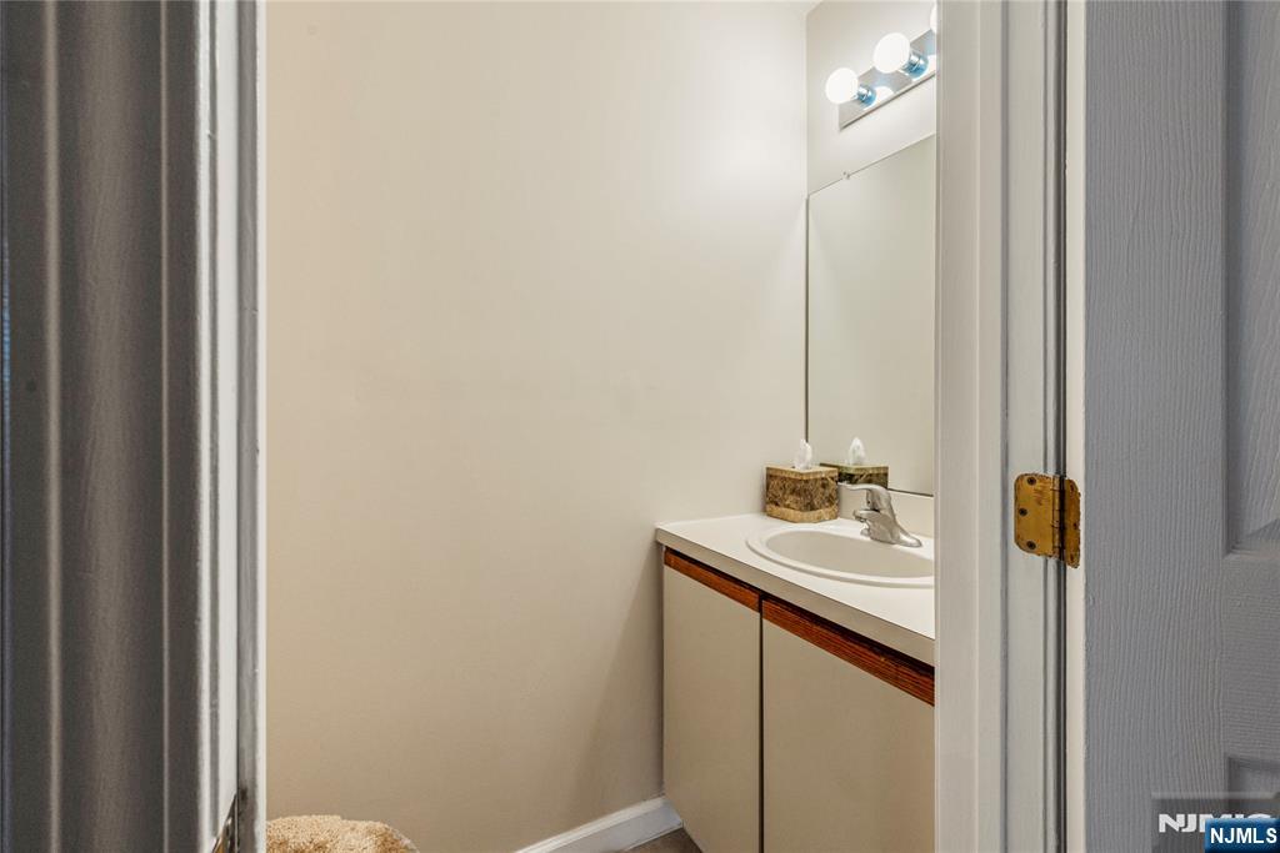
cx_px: 640
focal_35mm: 14
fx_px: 498
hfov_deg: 104.2
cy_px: 426
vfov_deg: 81.2
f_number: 9
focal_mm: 14
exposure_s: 1/80
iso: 250
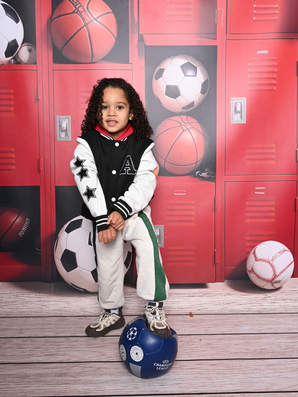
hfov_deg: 44.1
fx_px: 367
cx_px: 148
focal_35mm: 32
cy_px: 181
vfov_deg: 56.7
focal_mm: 29
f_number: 11
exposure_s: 1/125
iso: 100
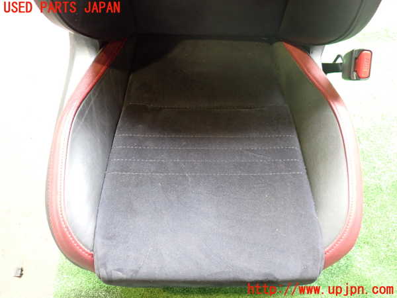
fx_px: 344
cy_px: 149
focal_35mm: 30
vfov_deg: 46.8
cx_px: 198
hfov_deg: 60.0
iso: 640
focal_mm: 5.4
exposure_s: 1/30
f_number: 2.3
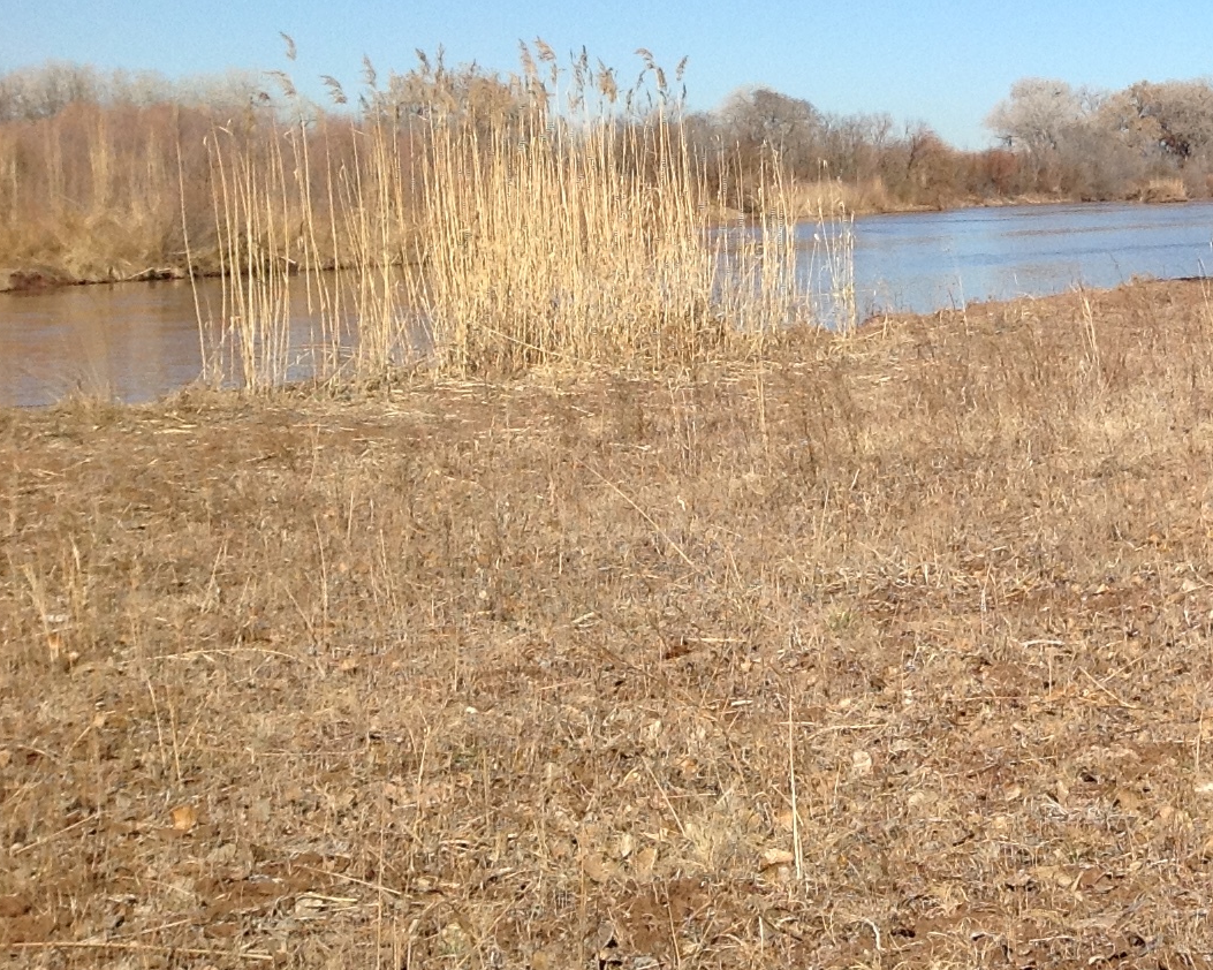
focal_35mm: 84
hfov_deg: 21.3
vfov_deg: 17.7
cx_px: 1404
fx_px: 3015
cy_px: -47
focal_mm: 4.28
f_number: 2.4
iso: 50
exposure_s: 1/2519
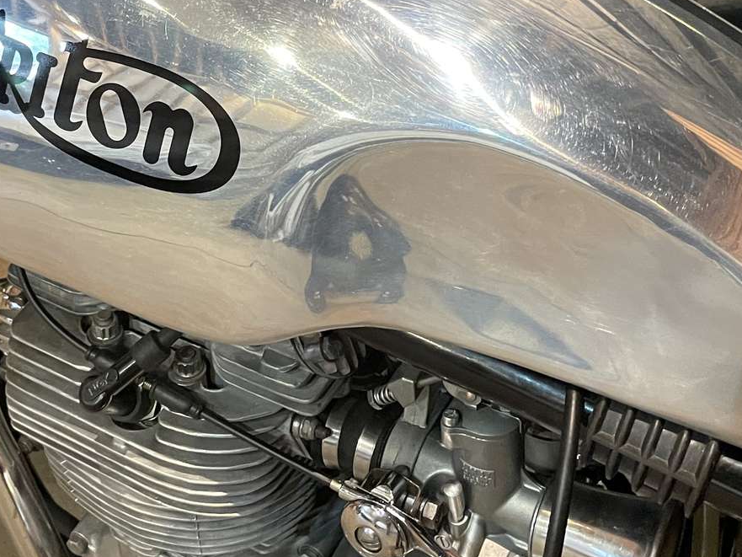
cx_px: 243
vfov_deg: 24.2
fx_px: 1265
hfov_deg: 32.4
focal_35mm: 59
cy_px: 60
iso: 500
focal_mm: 4.2
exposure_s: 1/33
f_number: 1.6
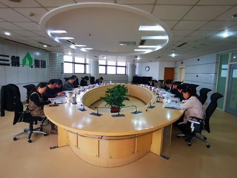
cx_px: 118
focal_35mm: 18
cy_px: 89
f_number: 2.2
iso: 250
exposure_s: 1/50
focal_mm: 2.26
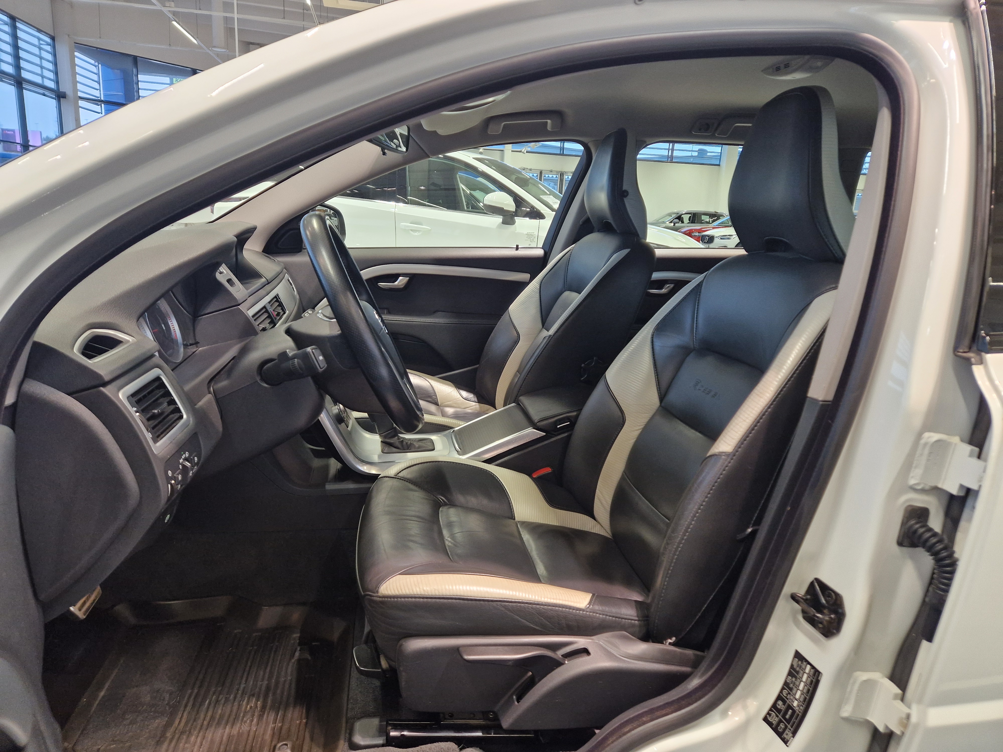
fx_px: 666
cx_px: 502
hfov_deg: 73.9
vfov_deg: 58.9
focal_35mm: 23
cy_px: 376
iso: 160
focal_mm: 5.4
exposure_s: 1/100
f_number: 1.8
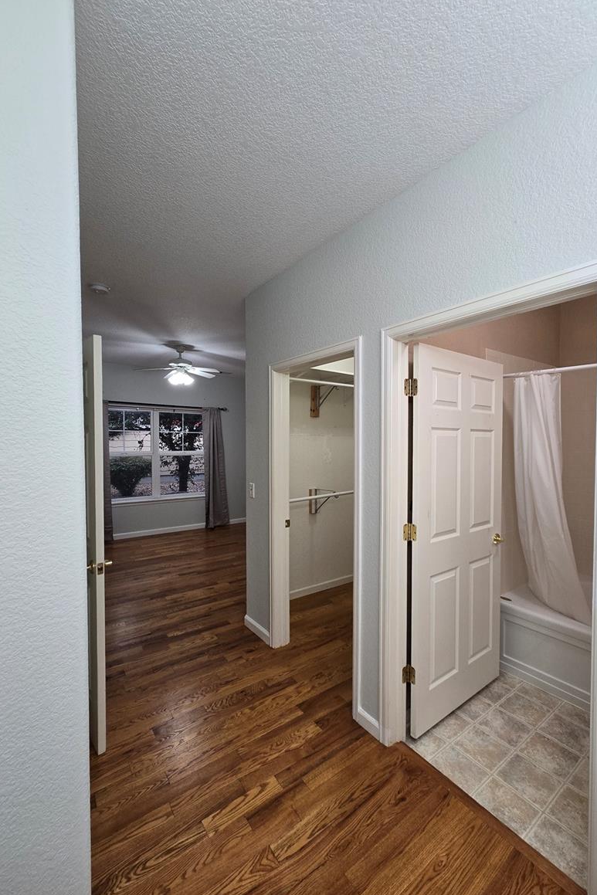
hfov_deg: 81.0
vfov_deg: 104.2
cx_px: 329
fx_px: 348
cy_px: 446
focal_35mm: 14
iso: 100
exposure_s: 1/60
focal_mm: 2.2
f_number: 2.2
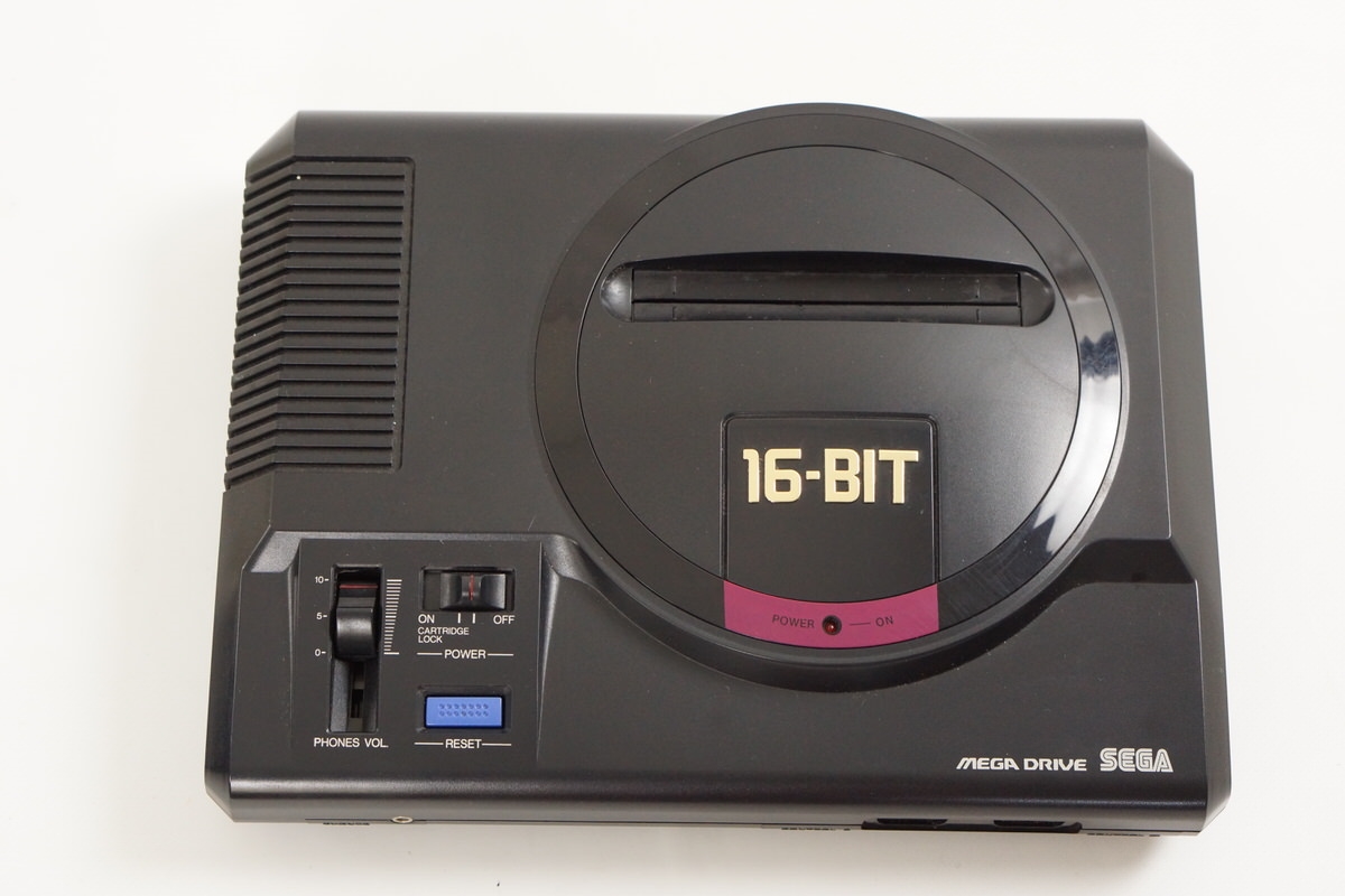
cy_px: 448
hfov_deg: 27.0
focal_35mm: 75
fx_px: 2802
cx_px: 672
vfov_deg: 18.2
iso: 1600
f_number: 6.3
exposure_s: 1/80
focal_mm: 50
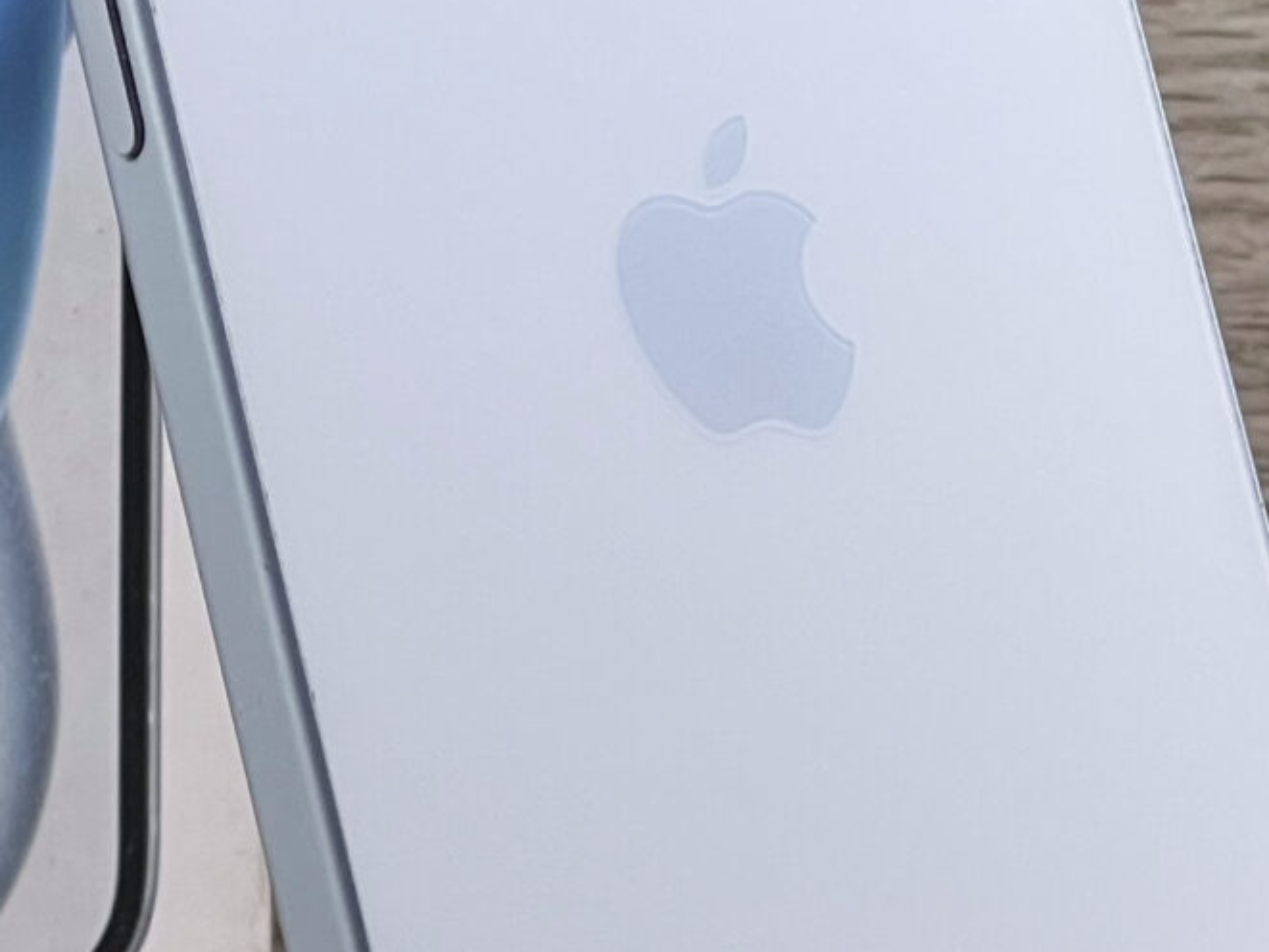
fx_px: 10926
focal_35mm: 298
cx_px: 553
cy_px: 466
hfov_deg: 6.6
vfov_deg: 5.0
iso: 64
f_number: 2.8
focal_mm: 9
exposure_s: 1/100
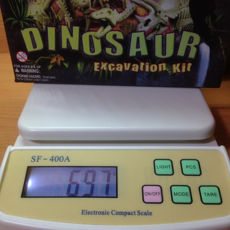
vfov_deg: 40.0
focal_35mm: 42
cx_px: 105
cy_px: 122
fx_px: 316
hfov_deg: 40.0
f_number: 2.4
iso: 64
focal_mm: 4.12
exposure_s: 1/50
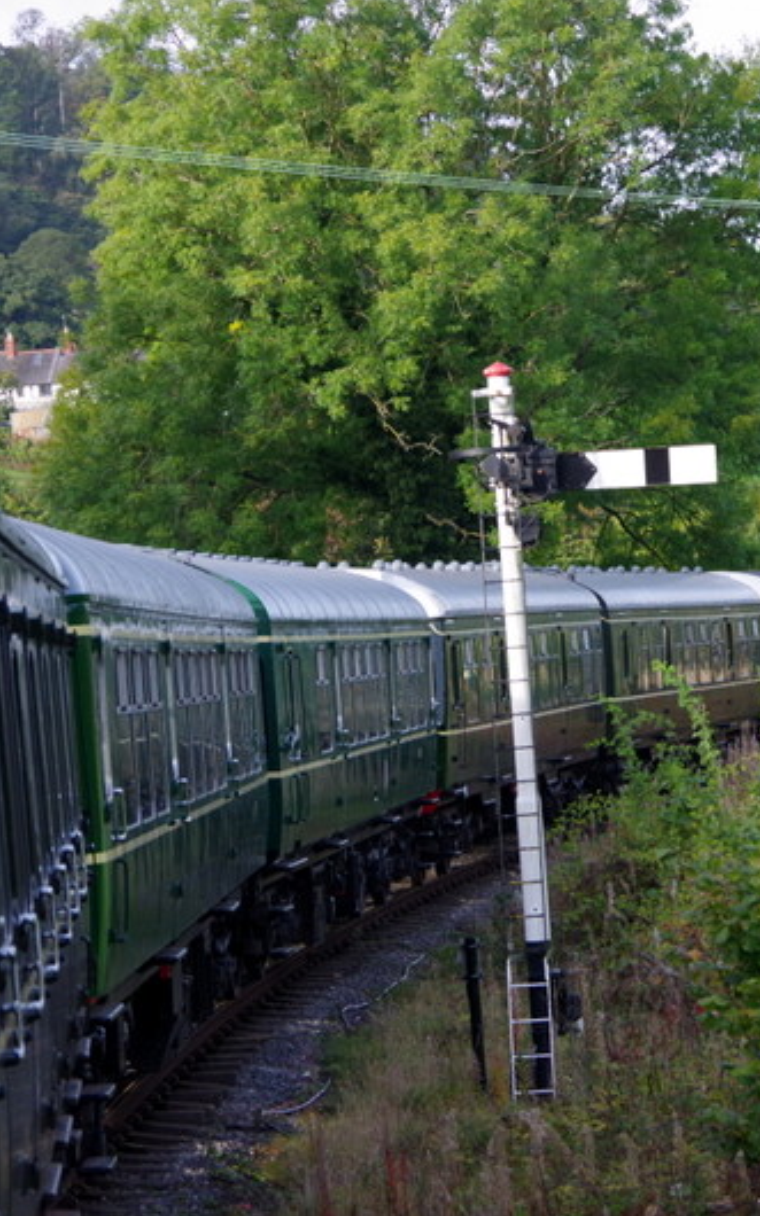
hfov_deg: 8.3
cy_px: 606
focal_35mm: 157
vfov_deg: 13.3
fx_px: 5206
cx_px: 767
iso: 800
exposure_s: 1/400
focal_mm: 68
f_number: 8
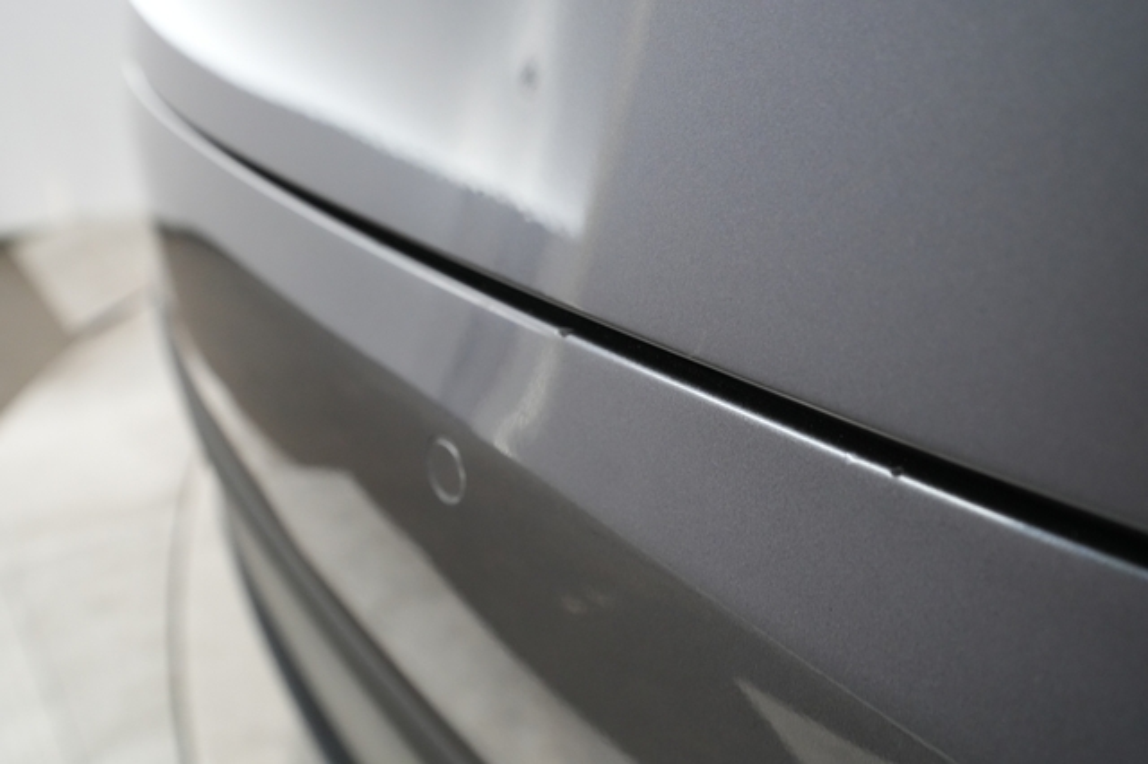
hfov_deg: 65.5
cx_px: 574
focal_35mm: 28
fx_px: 892
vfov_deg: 46.4
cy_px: 382
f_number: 5.6
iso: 5000
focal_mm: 28
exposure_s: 1/100
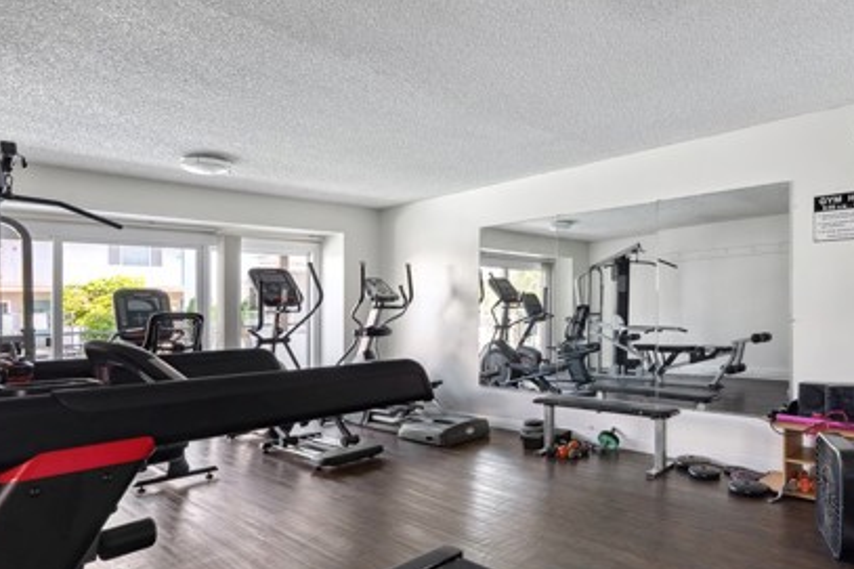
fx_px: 522
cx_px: 543
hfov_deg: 76.9
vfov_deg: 56.8
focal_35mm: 22
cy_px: 340
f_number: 9
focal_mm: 14
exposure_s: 1/13
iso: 100
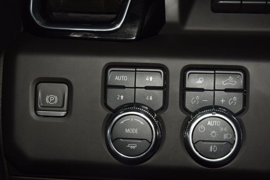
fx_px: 585
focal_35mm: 78
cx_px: 135
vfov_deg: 17.5
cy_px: 90
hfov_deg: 26.0
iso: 100
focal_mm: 52
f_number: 8
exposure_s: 1/60
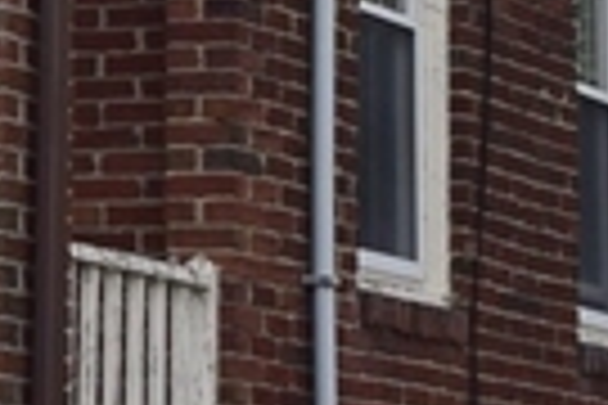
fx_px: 4982
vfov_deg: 4.6
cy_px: -450
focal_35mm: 295
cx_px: -761
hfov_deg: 6.7
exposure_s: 1/200
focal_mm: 26
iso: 100
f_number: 9
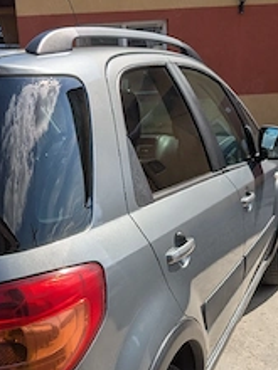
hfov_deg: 29.6
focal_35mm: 49
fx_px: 525
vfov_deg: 38.1
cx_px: 113
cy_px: 269
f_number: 1.73
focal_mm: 4.38
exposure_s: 1/10000
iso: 60
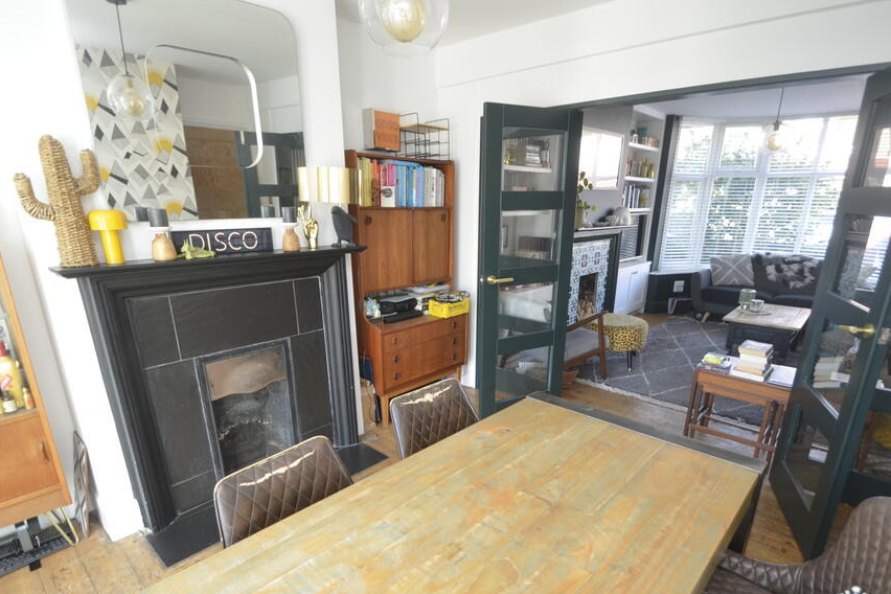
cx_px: 441
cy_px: 336
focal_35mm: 18
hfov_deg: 90.0
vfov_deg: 67.1
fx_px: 445
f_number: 4
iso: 320
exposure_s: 1/60
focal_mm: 10
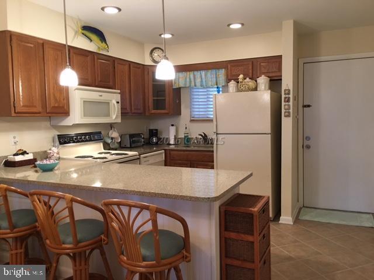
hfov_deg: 61.7
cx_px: 187
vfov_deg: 48.2
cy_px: 140
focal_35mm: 29
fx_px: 313
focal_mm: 4.15
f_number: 2.2
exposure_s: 1/15
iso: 64
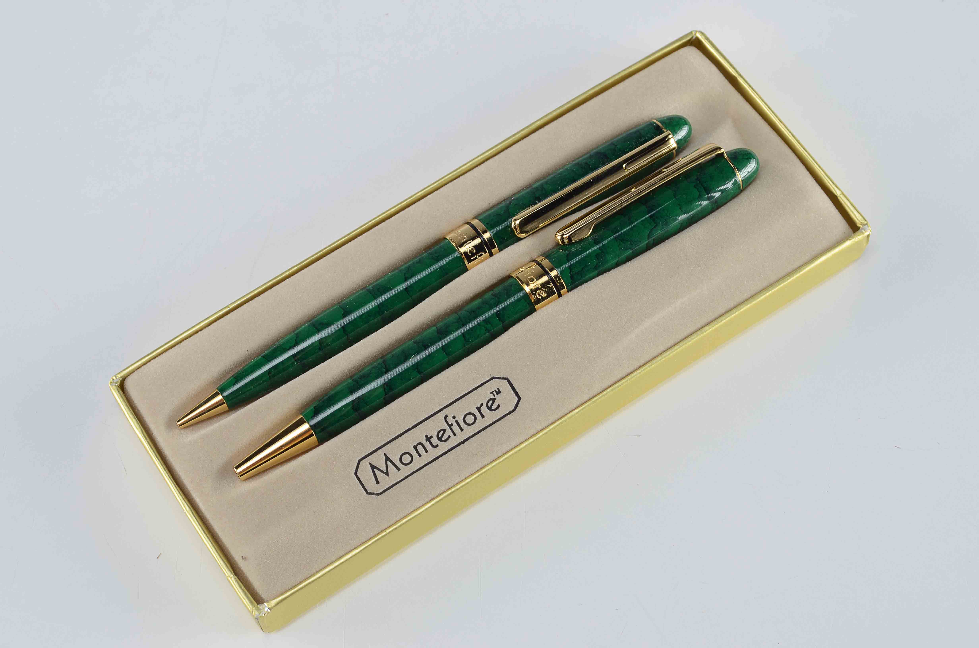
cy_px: 324
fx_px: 1954
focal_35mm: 72
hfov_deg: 28.1
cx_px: 490
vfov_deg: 18.8
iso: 100
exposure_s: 1/80
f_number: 13
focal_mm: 48
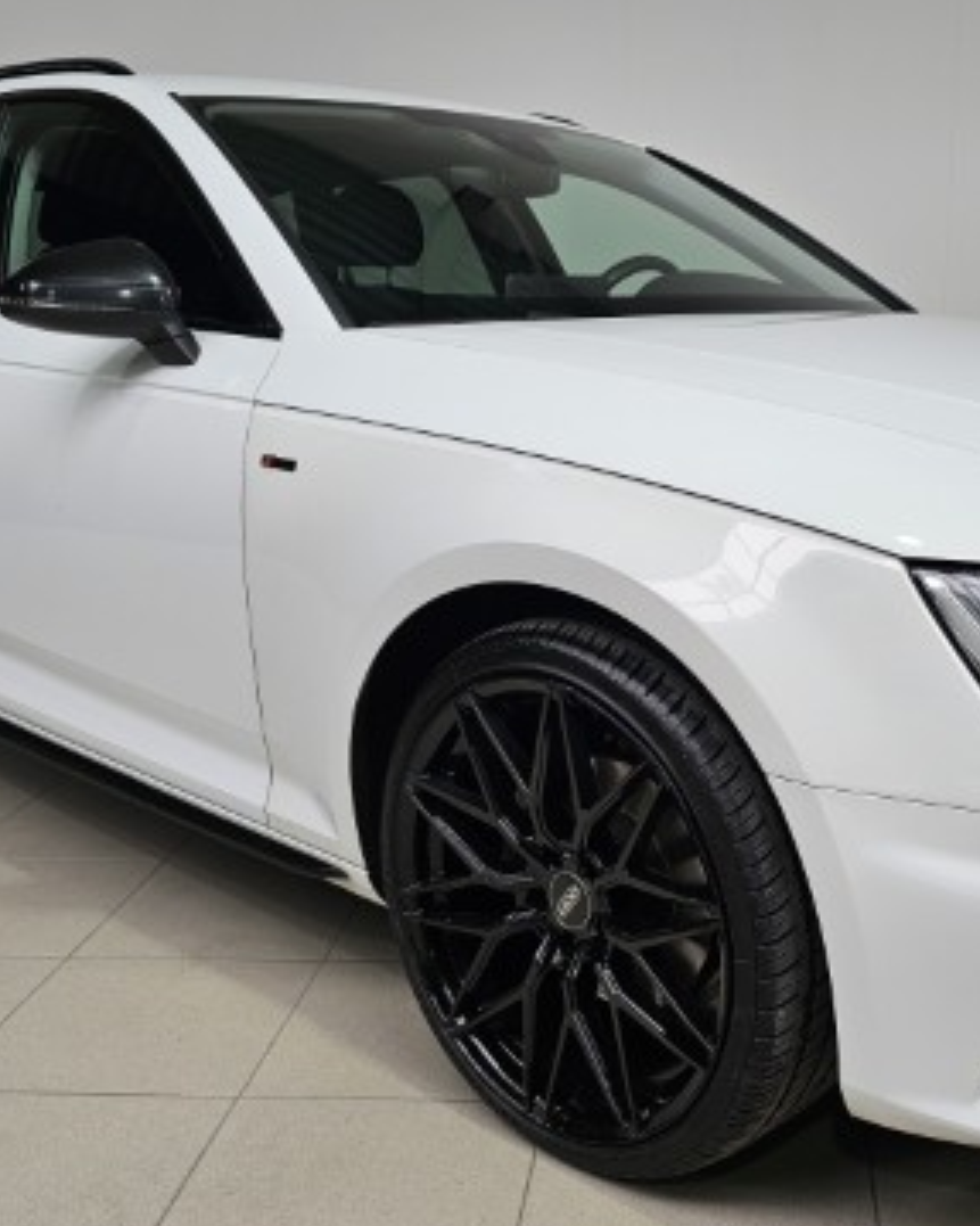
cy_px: 676
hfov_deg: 36.8
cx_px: 673
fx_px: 1451
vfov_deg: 45.7
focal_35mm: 40
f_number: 1.7
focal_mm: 6.3
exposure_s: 1/100
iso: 20
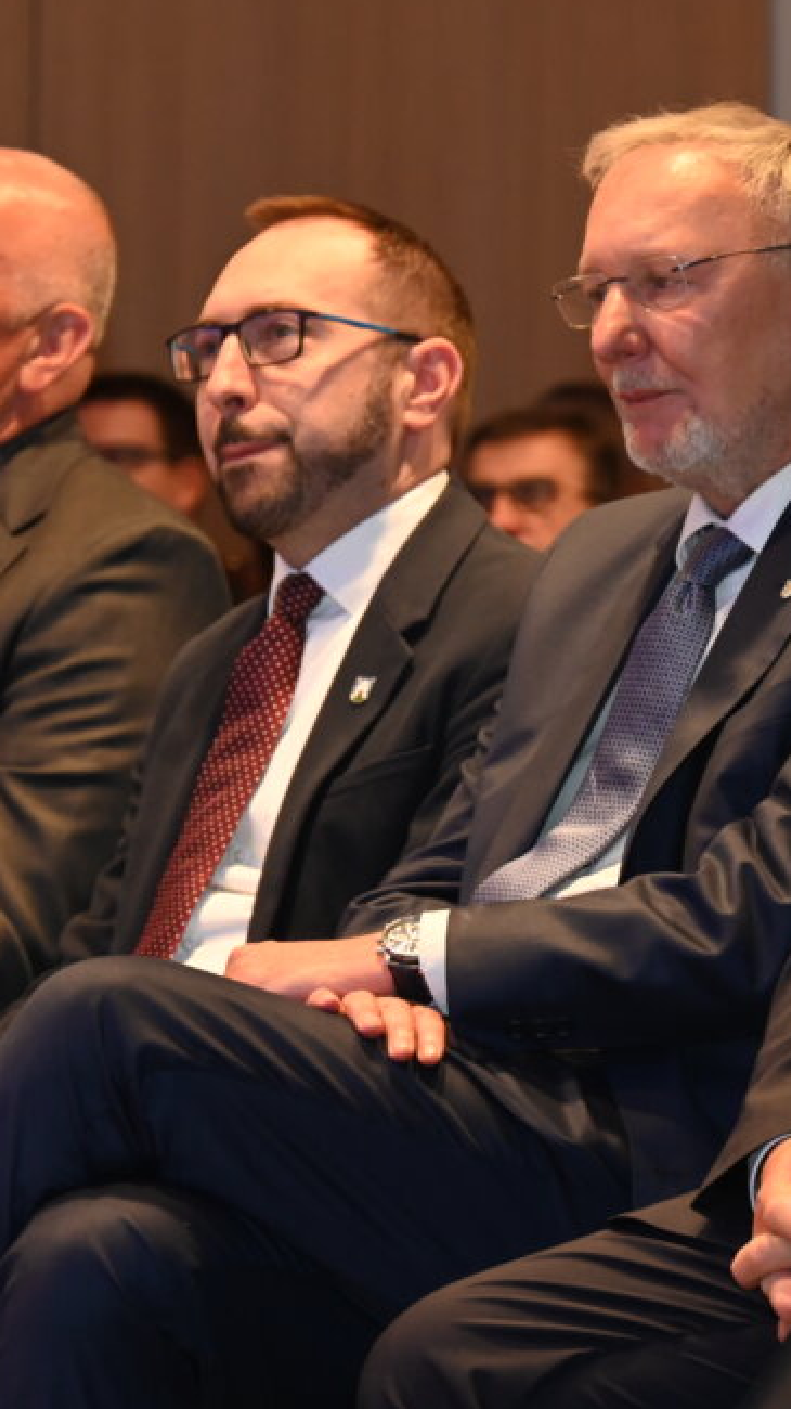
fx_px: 8625
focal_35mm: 231
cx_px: 468
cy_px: 675
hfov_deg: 5.3
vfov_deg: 9.3
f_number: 6.3
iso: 2200
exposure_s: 1/60
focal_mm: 140
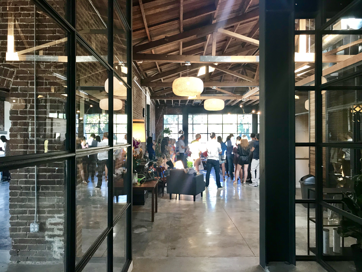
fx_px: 293
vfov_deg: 49.7
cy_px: 136
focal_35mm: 28
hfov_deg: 63.4
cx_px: 181
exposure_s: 1/24
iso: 40
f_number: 1.8
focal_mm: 3.99
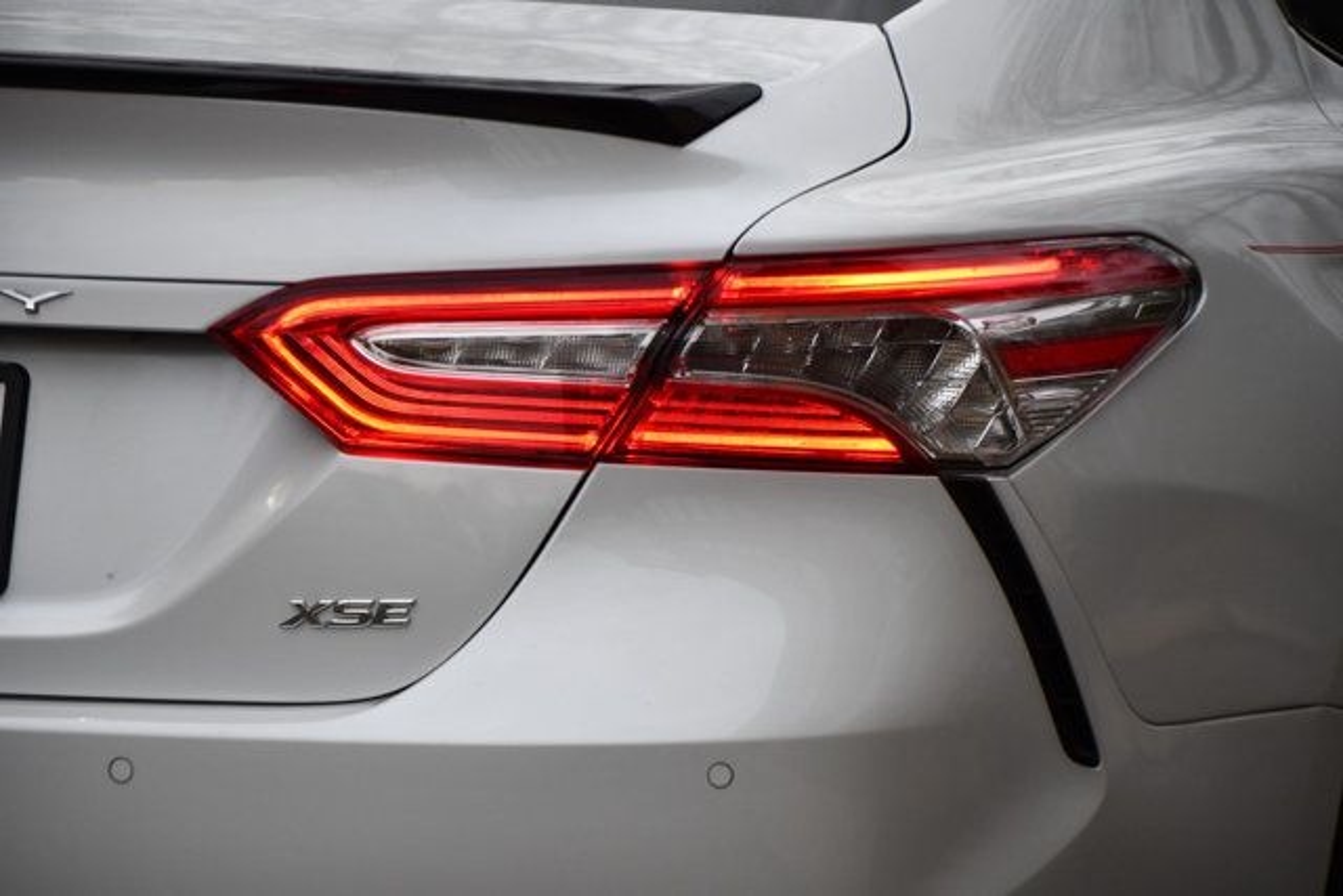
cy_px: 448
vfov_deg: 7.9
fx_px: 6492
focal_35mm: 174
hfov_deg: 11.8
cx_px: 672
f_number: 4.8
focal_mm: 116
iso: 640
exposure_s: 1/250
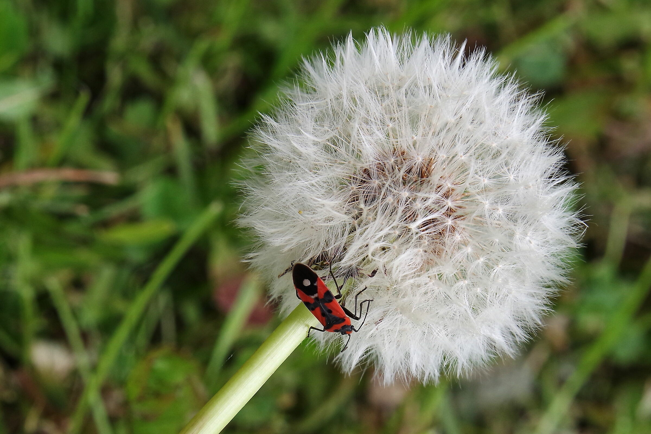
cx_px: 326
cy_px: 217
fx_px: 1266
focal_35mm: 70
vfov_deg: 19.5
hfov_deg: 28.8
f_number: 11
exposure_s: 1/200
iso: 800
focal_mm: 70
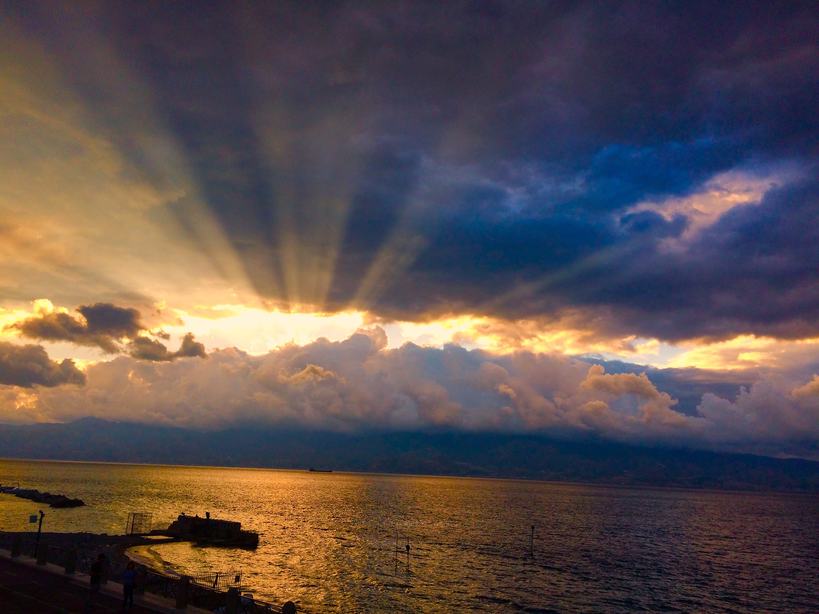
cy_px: 307
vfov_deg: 48.2
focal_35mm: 29
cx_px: 410
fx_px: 686
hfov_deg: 61.7
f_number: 2.2
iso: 32
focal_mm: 4.15
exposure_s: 1/838
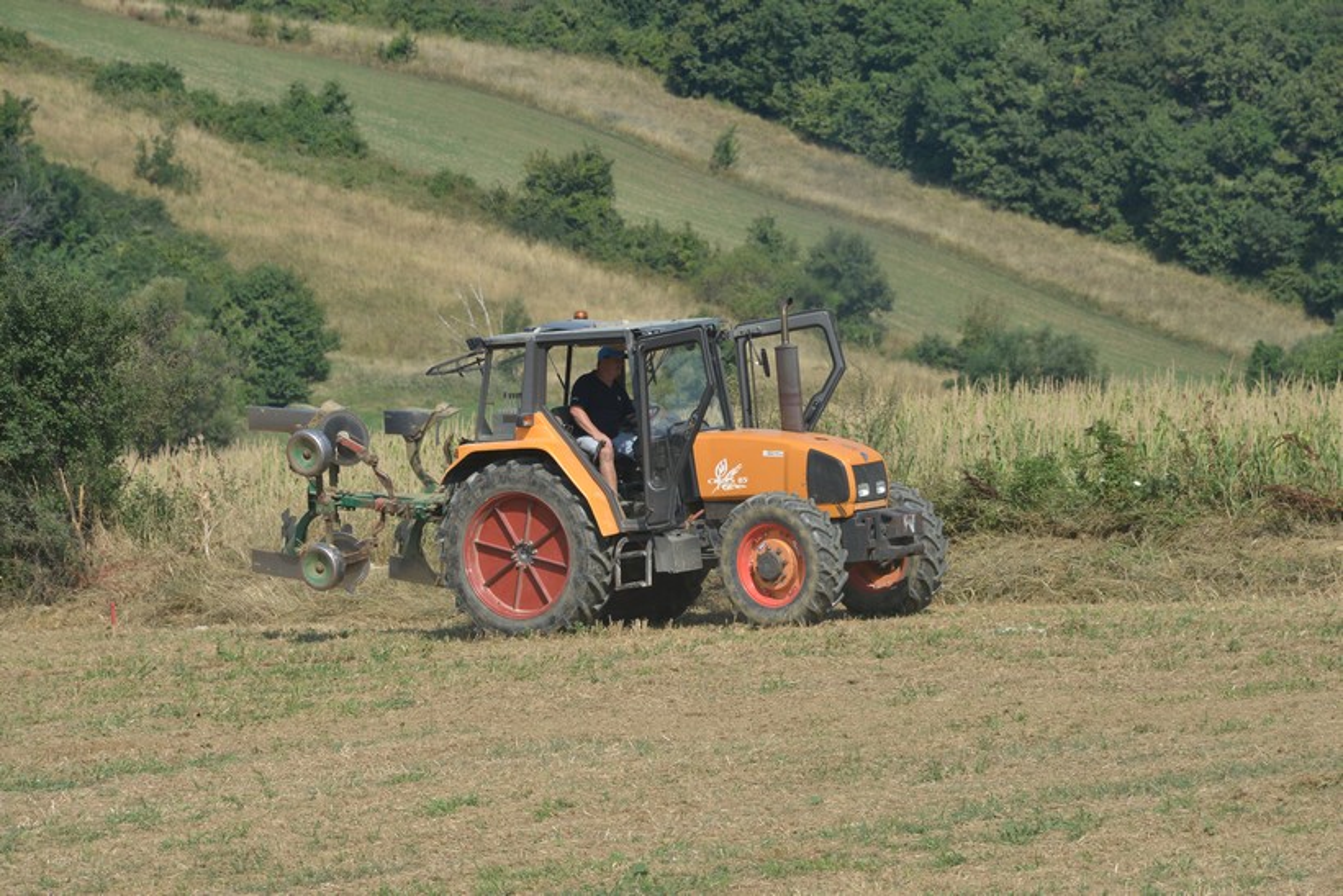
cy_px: 448
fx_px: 11193
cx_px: 672
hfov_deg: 6.9
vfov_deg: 4.6
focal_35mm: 300
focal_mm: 300
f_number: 11
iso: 640
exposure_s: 1/500
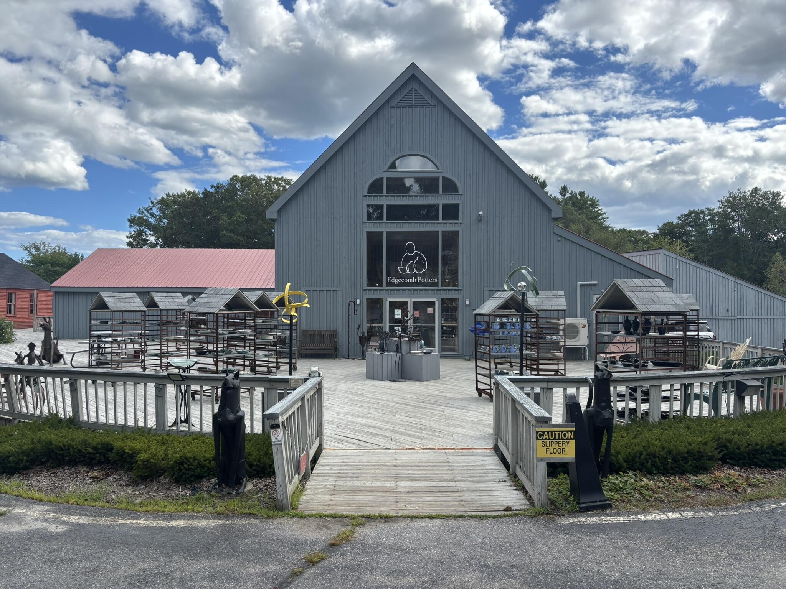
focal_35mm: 26
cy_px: 294
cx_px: 393
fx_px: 590
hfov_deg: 67.3
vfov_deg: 53.1
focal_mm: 5.96
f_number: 1.6
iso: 50
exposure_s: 1/2571
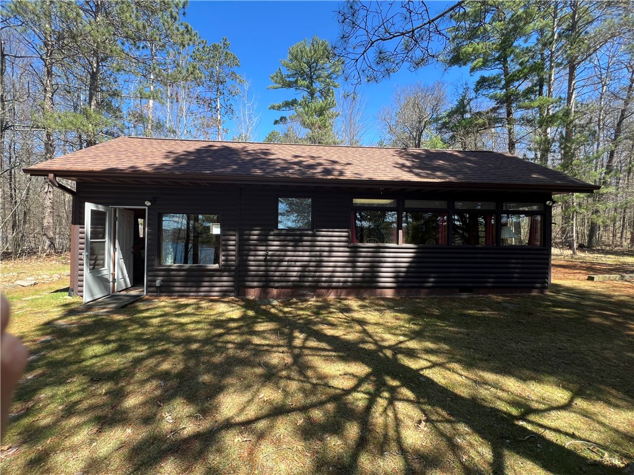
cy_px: 238
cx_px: 317
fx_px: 238
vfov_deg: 89.9
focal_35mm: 13
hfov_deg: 106.2
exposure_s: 1/166
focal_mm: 1.57
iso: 32
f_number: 1.8
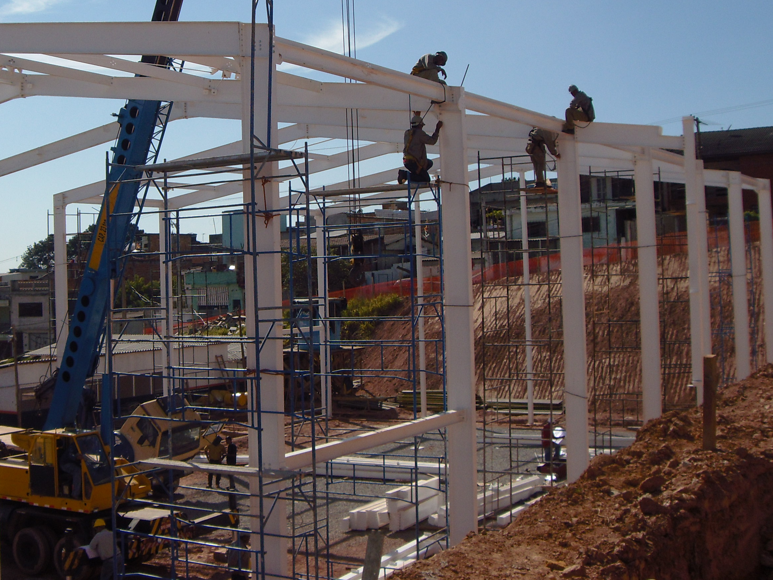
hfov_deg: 36.5
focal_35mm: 52
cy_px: 188
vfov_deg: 27.8
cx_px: 270
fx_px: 1161
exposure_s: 1/1250
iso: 80
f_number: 4.3
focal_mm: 6.2
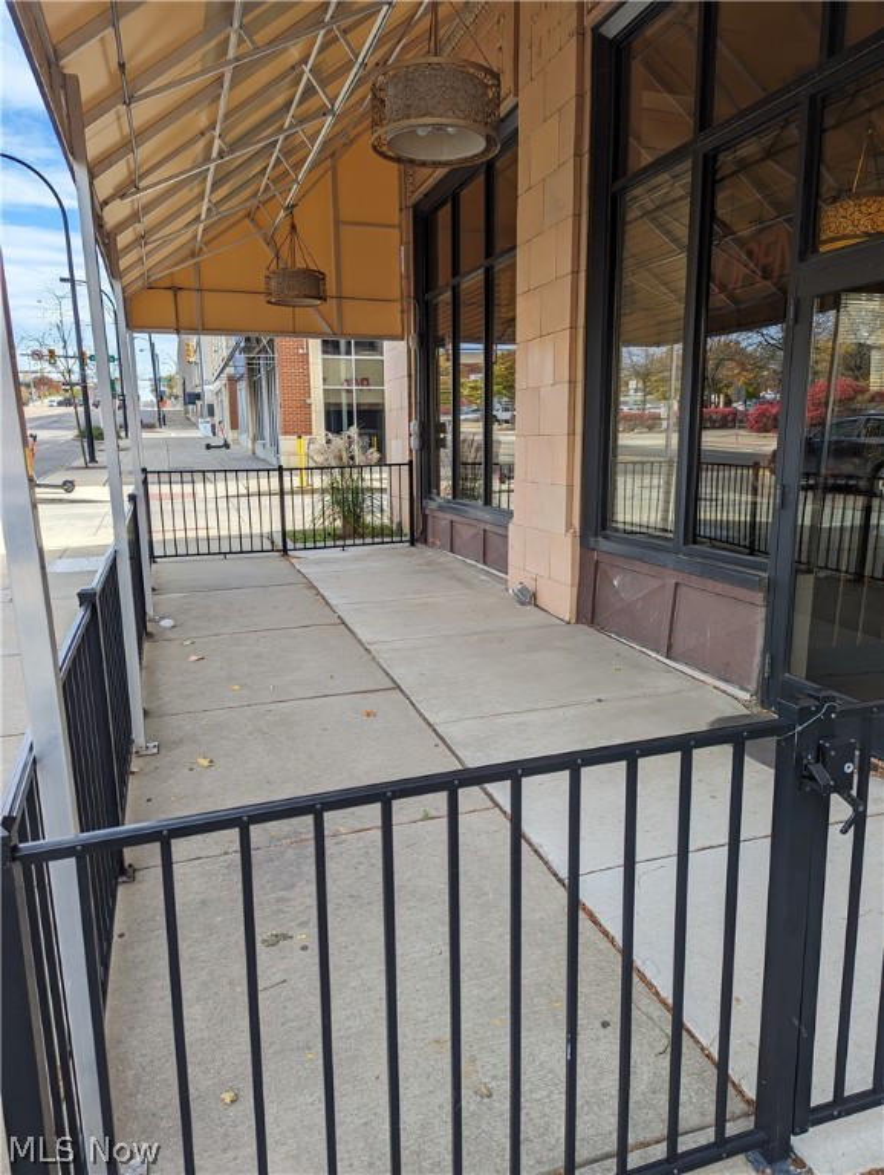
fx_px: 815
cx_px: 442
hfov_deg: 56.9
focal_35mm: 24
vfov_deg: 71.5
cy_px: 588
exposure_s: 1/858
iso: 33
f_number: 1.85
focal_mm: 6.81
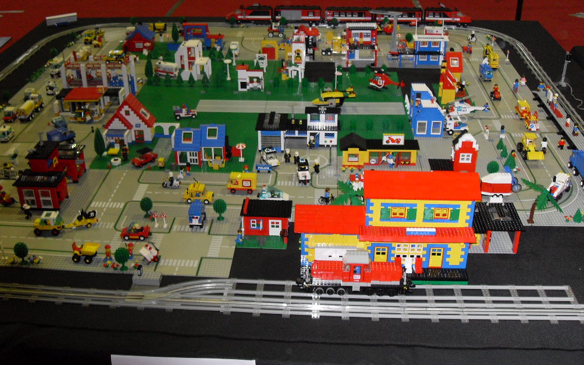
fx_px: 637
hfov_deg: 49.3
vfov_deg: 31.9
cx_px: 289
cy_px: 152
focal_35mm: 40
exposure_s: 1/45
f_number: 2.8
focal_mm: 6.3
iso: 240
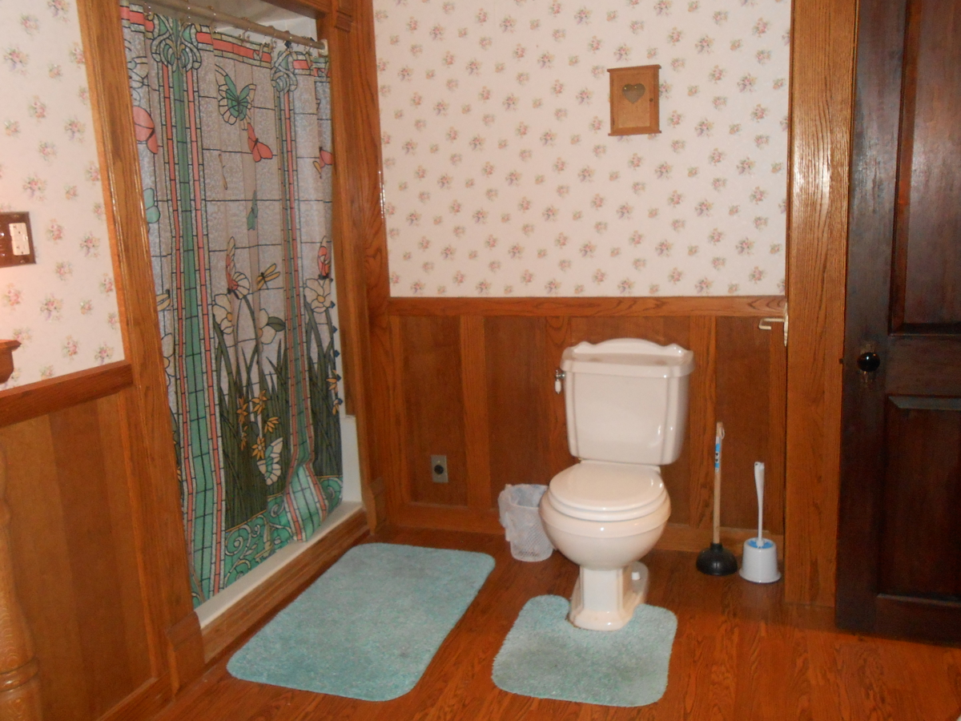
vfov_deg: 46.8
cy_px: 360
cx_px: 480
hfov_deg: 60.0
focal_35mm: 30
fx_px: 833
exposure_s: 1/25
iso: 400
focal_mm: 5.3
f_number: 3.8
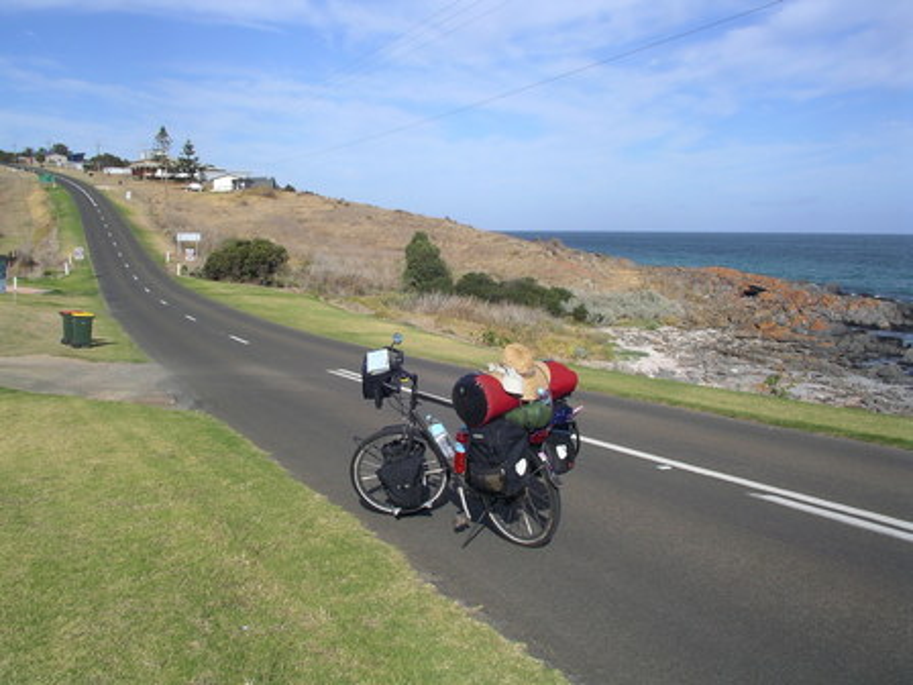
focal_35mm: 37
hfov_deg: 50.1
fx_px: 976
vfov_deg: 38.7
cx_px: 456
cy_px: 342
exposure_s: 1/200
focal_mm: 5.7
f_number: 6.9
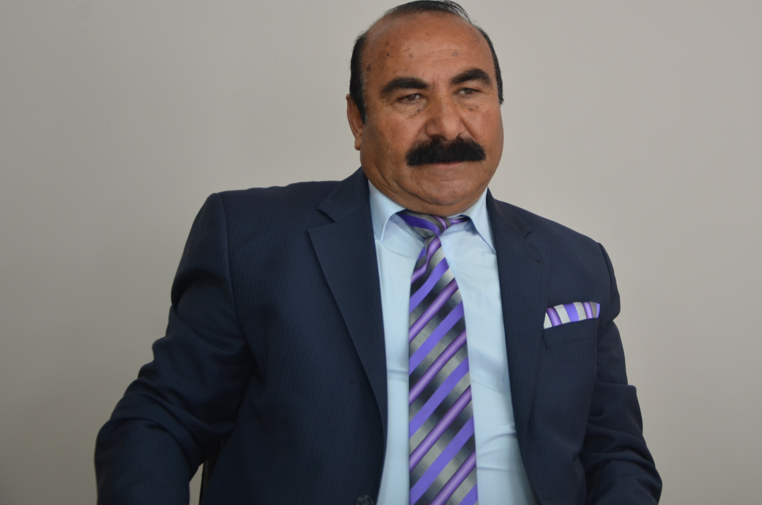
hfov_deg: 23.4
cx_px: 436
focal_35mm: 87
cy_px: 214
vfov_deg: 15.6
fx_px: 1838
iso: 400
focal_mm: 50
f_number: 5
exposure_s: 1/100
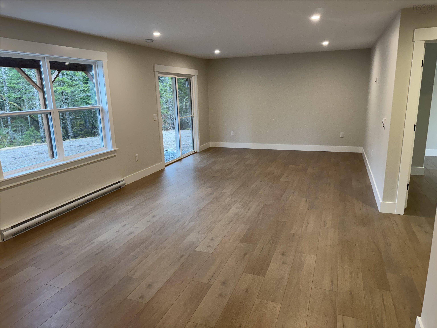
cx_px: 218
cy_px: 164
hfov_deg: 71.6
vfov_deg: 56.8
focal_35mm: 24
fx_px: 303
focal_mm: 6.76
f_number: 1.78
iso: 200
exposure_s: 1/120
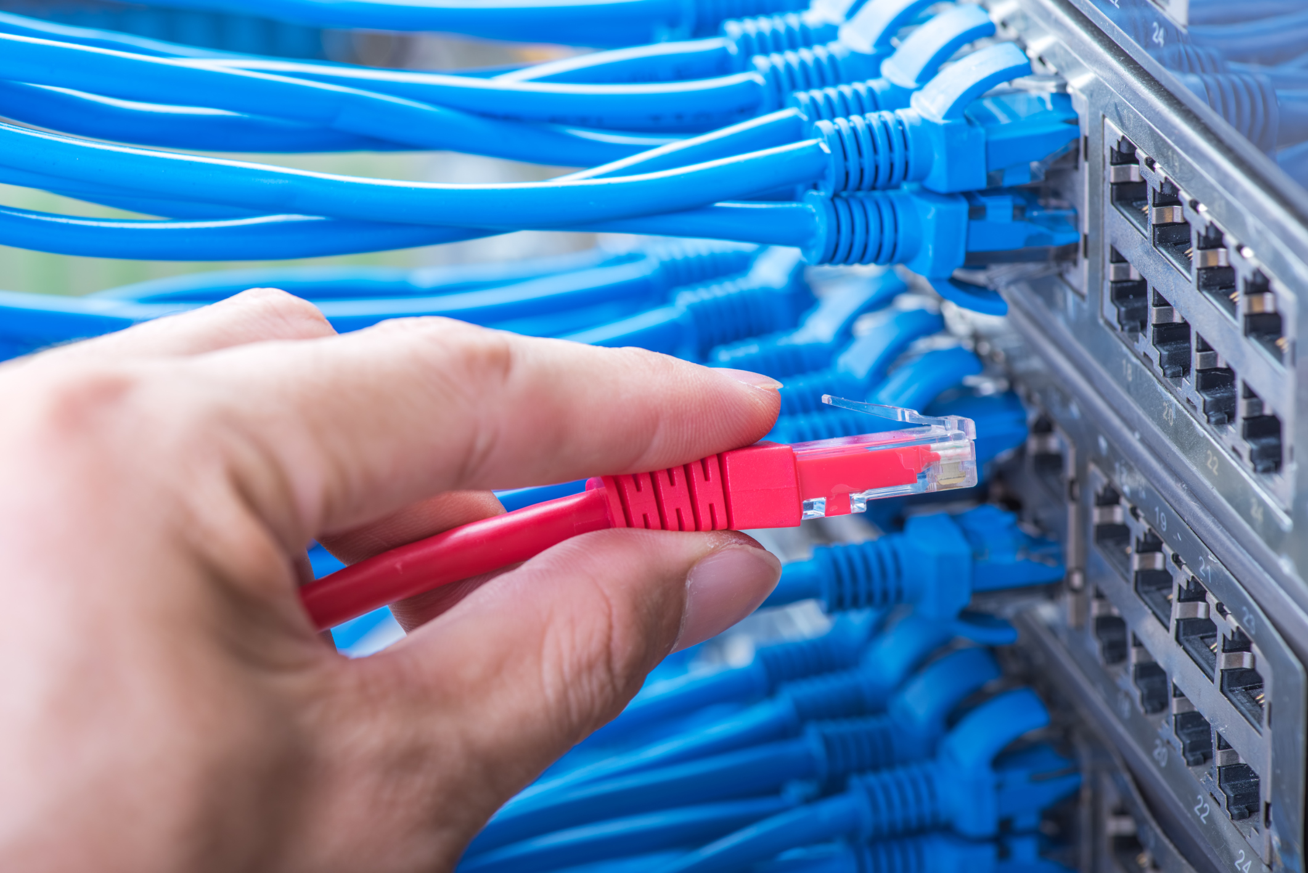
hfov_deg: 19.5
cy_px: 436
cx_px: 654
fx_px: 3816
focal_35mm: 105
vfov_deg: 13.0
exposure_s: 1/250
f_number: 8
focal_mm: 105
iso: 64
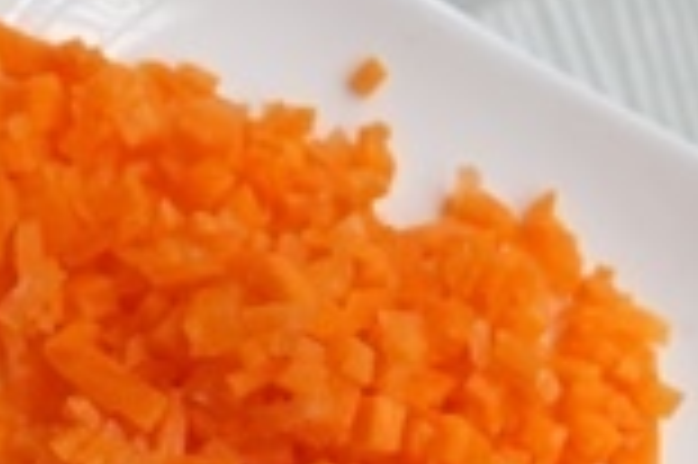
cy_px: 822
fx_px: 2789
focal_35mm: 144
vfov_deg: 9.1
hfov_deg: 13.8
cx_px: 851
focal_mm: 24
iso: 320
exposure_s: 1/60
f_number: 4.5
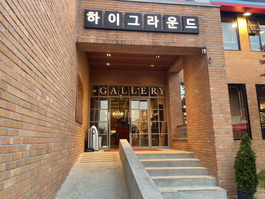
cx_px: 132
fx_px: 199
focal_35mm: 26
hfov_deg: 67.3
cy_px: 100
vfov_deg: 53.1
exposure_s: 1/120
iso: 125
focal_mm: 4.2
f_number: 1.6
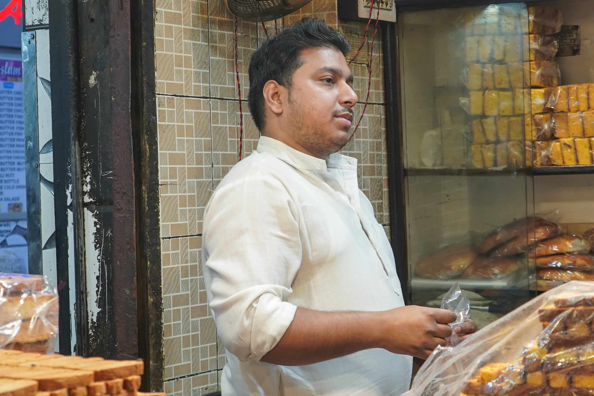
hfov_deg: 23.6
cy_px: 220
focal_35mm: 86
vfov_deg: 15.9
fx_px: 1419
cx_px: 338
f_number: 4
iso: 500
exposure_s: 1/160
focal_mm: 38
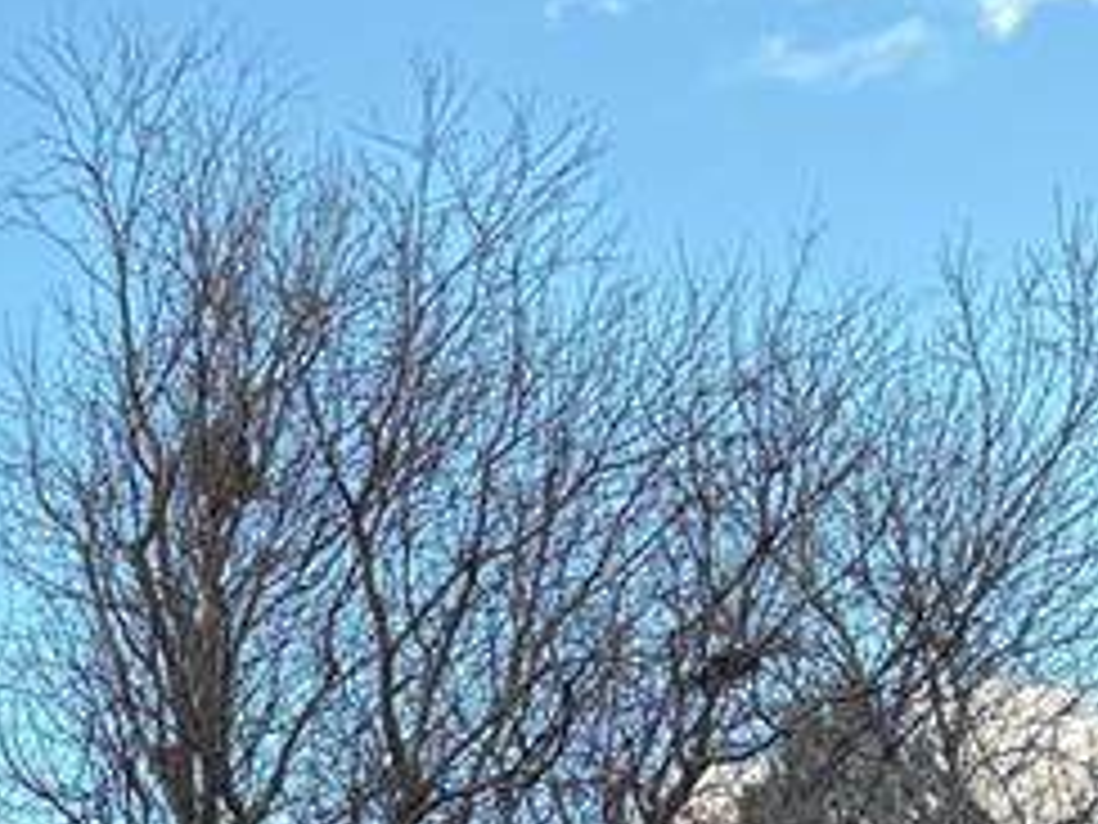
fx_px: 3457
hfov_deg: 15.0
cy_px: 1641
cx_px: -1040
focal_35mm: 109
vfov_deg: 12.1
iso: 64
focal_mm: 5.96
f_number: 1.6
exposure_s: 1/300
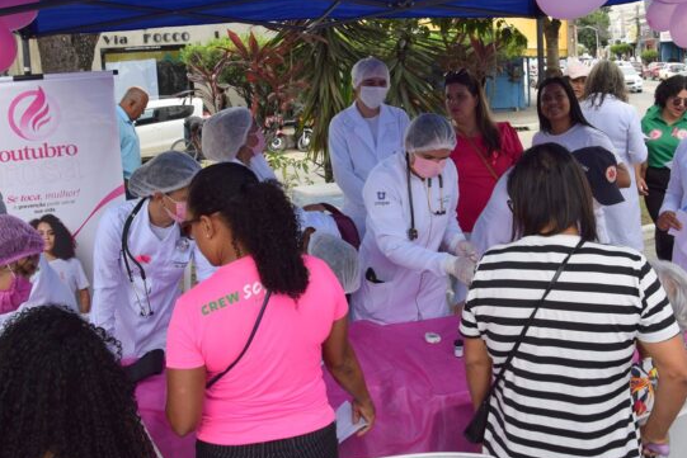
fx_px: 706
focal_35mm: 37
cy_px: 157
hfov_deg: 51.8
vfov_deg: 35.6
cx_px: 368
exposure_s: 1/250
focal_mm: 18
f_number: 8
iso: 250
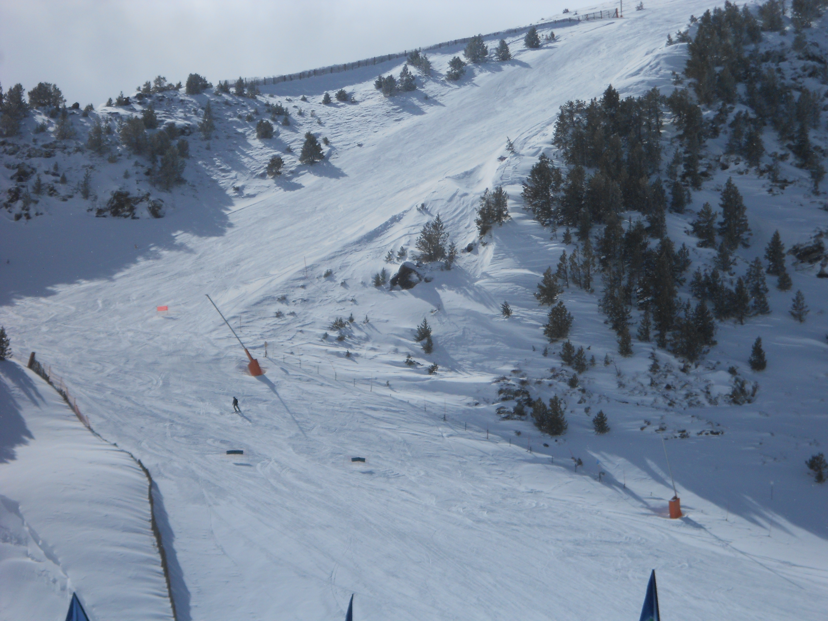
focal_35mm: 130
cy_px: 310
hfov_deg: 15.2
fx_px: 3110
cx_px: 414
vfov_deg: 11.4
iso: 80
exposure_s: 1/1250
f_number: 6.5
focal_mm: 23
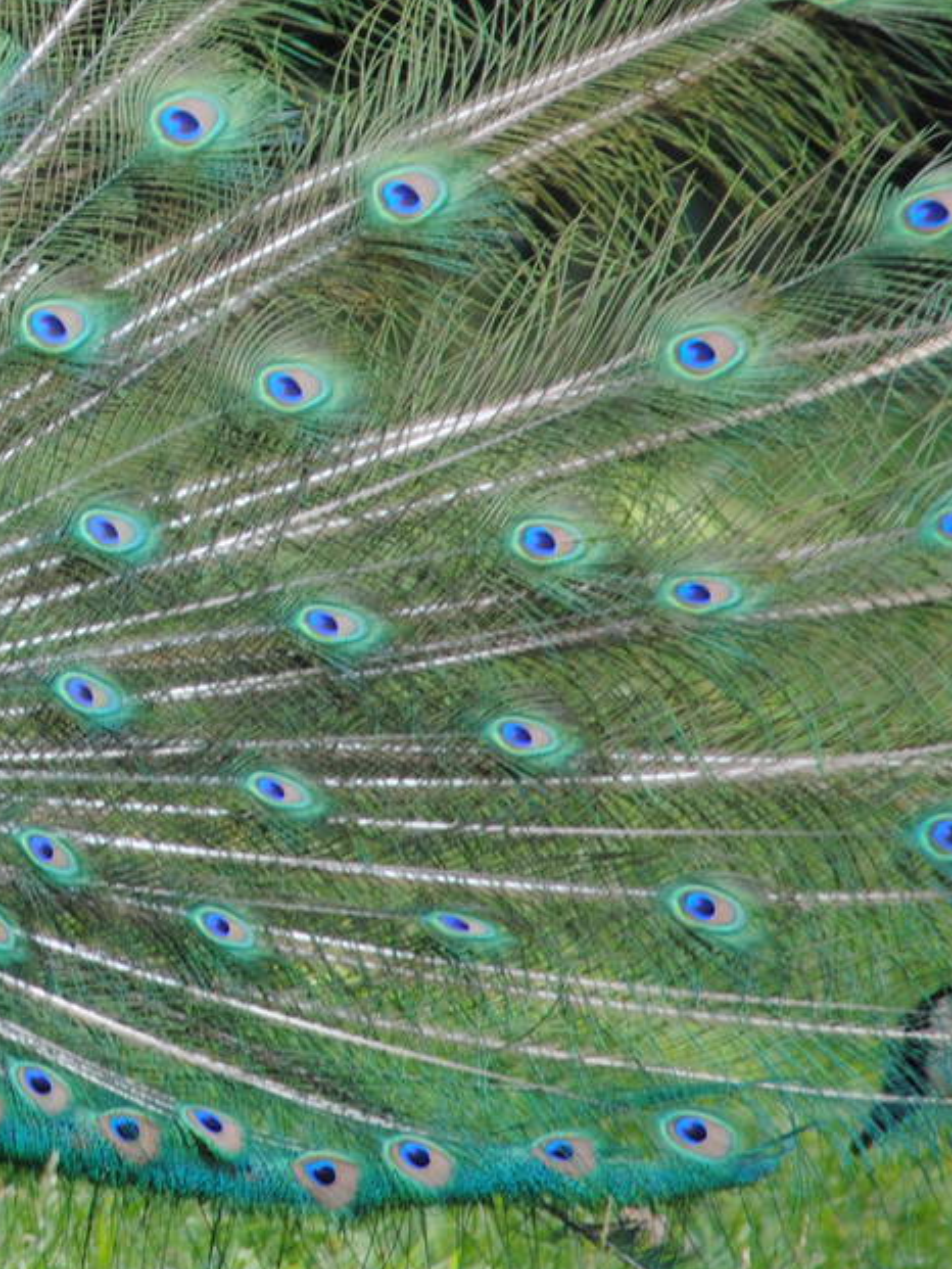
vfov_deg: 2.0
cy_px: 232
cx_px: -533
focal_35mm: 1005
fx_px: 36840
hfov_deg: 1.5
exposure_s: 1/250
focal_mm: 270
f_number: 5.6
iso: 400
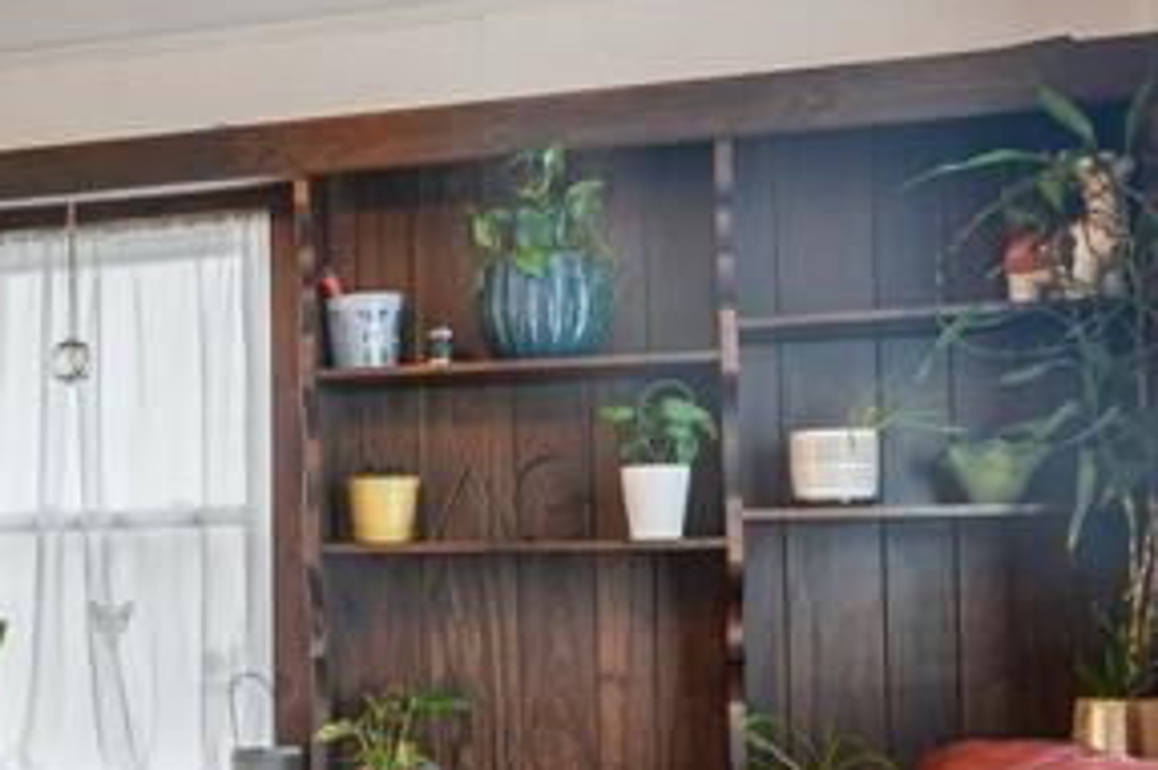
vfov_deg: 22.7
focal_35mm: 59
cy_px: 621
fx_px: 1890
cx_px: -65
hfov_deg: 30.9
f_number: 9
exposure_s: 1/13
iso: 400
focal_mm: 16.5
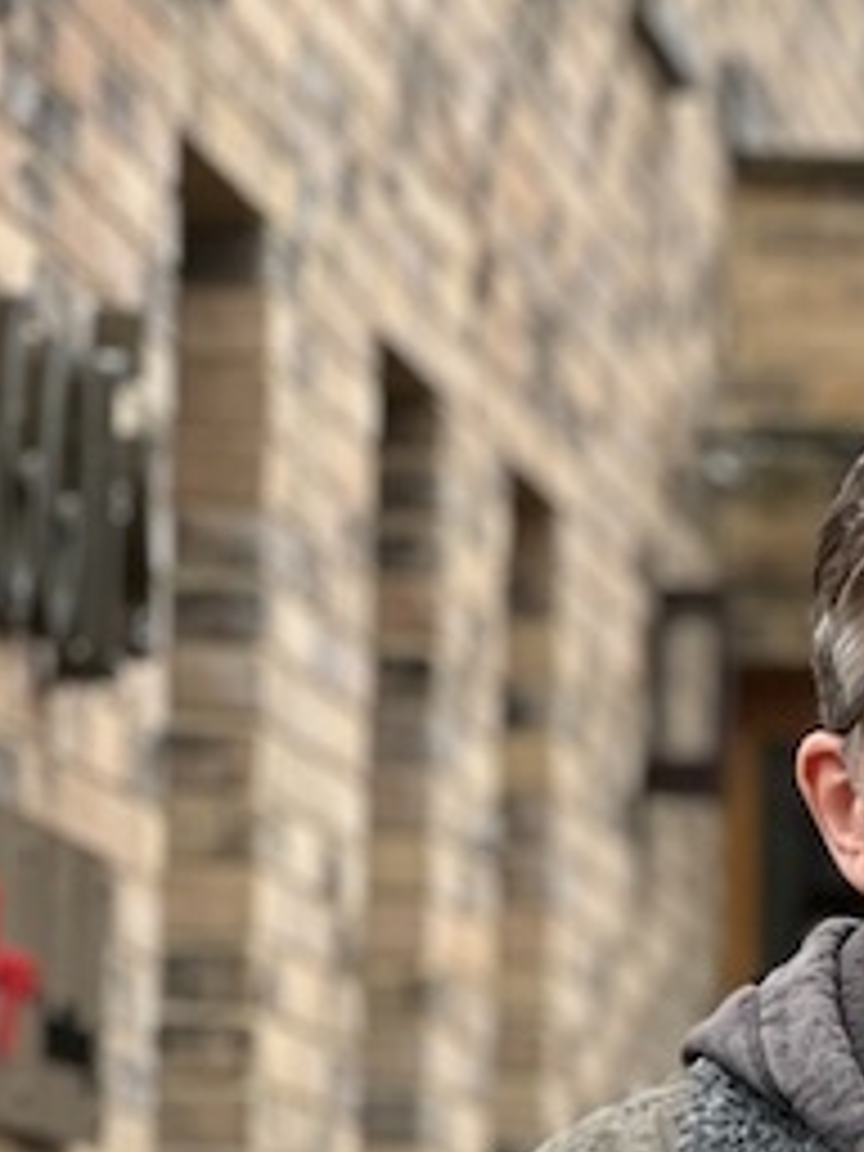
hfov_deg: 4.9
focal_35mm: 301
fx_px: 10017
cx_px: 1382
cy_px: 1480
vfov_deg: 6.5
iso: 100
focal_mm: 9
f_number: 2.8
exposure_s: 1/121
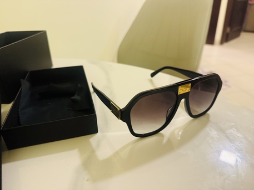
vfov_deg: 56.8
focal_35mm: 24
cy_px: 95
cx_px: 127
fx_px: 176
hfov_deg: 71.6
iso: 640
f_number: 1.78
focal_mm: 6.76
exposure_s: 1/60
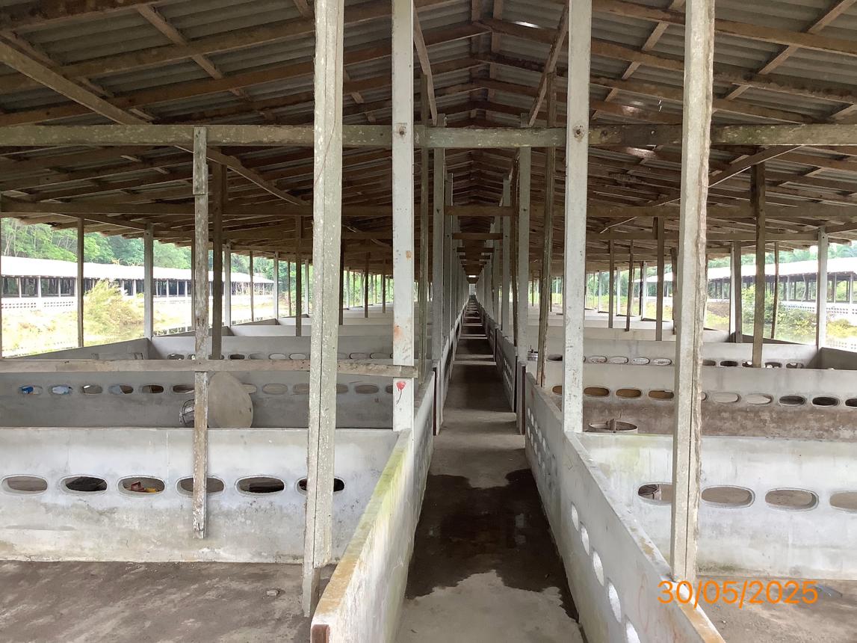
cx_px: 428
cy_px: 322
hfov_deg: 58.4
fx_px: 767
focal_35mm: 31
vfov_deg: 45.4
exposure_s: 1/50
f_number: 2.4
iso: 100
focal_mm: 3.3
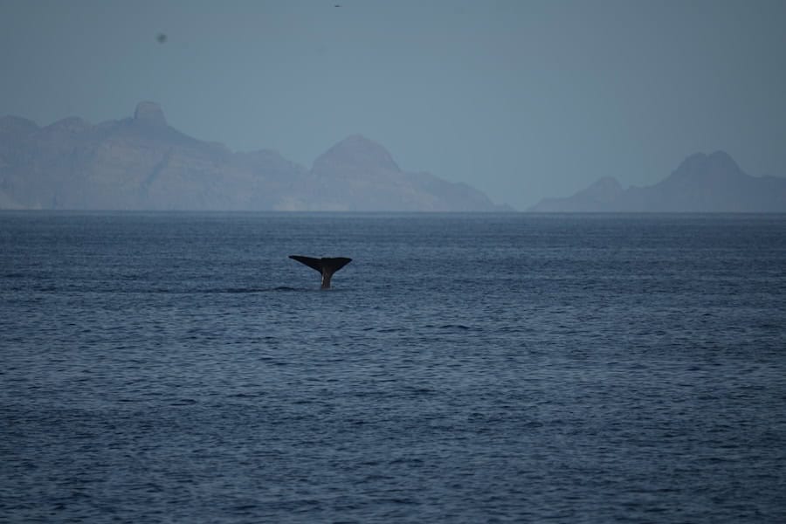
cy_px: 262
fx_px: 13099
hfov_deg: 3.4
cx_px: 393
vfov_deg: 2.3
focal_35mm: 600
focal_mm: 600
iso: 125
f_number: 6.3
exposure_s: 1/1250
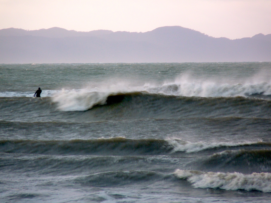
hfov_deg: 4.1
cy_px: 102
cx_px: 136
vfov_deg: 3.1
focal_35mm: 486
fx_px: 3805
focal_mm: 86.4
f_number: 4.4
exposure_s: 1/20
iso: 100
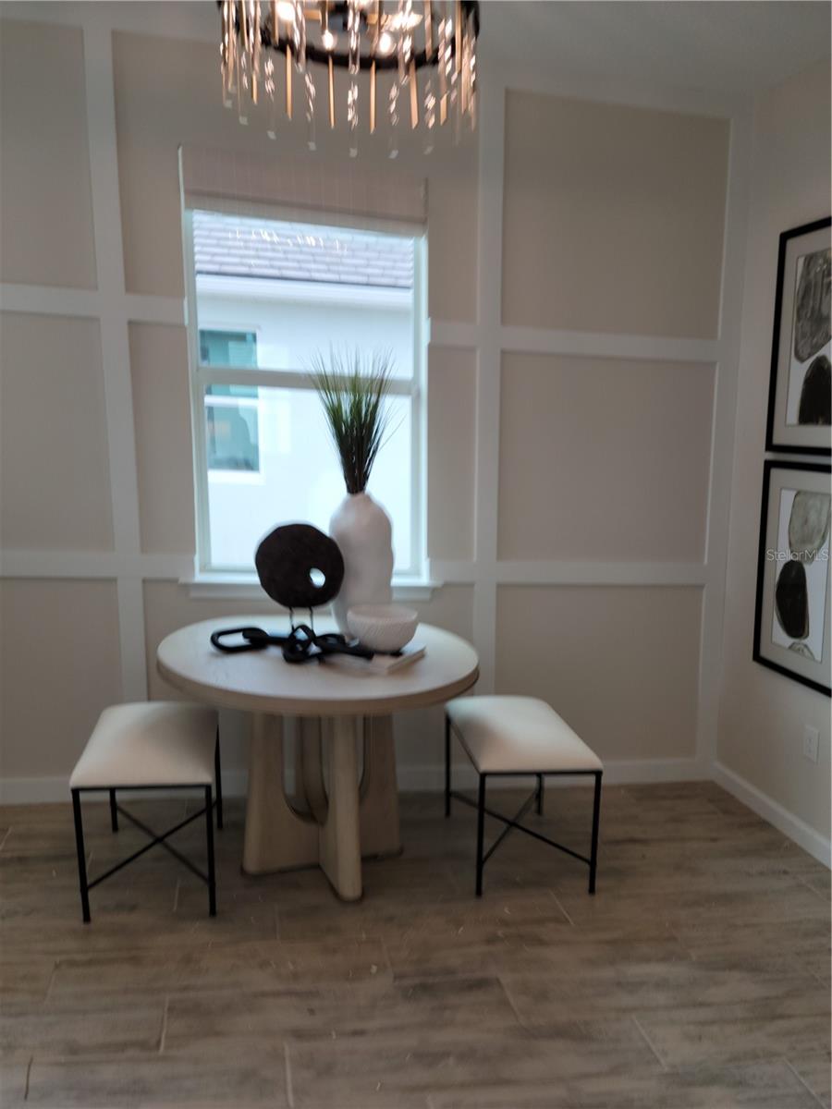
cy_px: 554
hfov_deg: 49.7
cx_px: 416
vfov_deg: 63.4
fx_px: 897
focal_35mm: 28
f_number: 2
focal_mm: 5.9
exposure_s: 1/120
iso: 32
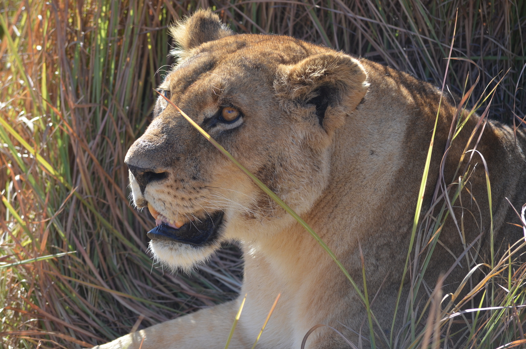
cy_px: 174
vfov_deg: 4.1
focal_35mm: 330
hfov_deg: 6.3
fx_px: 4812
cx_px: 263
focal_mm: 220
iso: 360
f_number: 5.6
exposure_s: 1/500
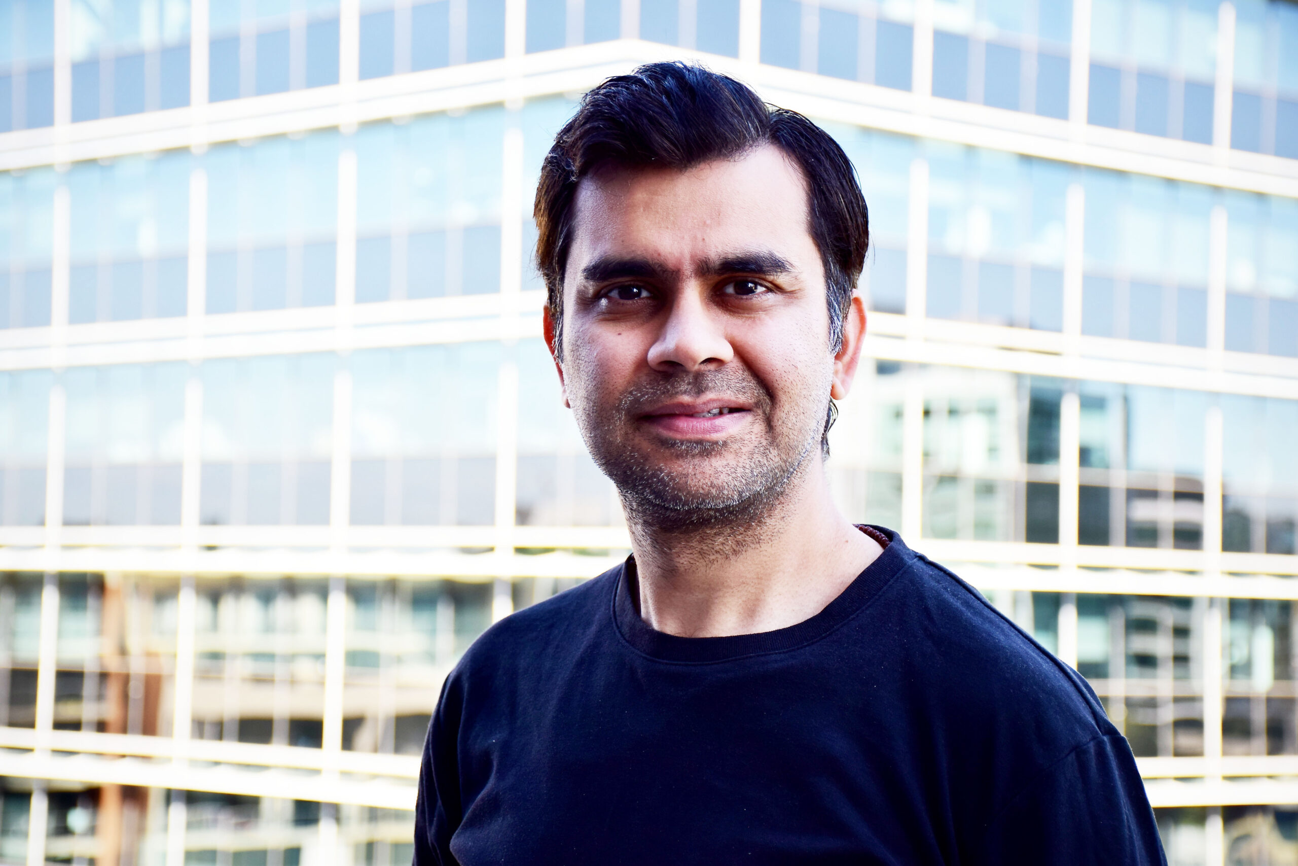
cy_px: 433
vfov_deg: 16.3
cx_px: 649
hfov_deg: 24.2
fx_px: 3029
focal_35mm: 84
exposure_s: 1/250
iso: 200
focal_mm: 56
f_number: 4.8
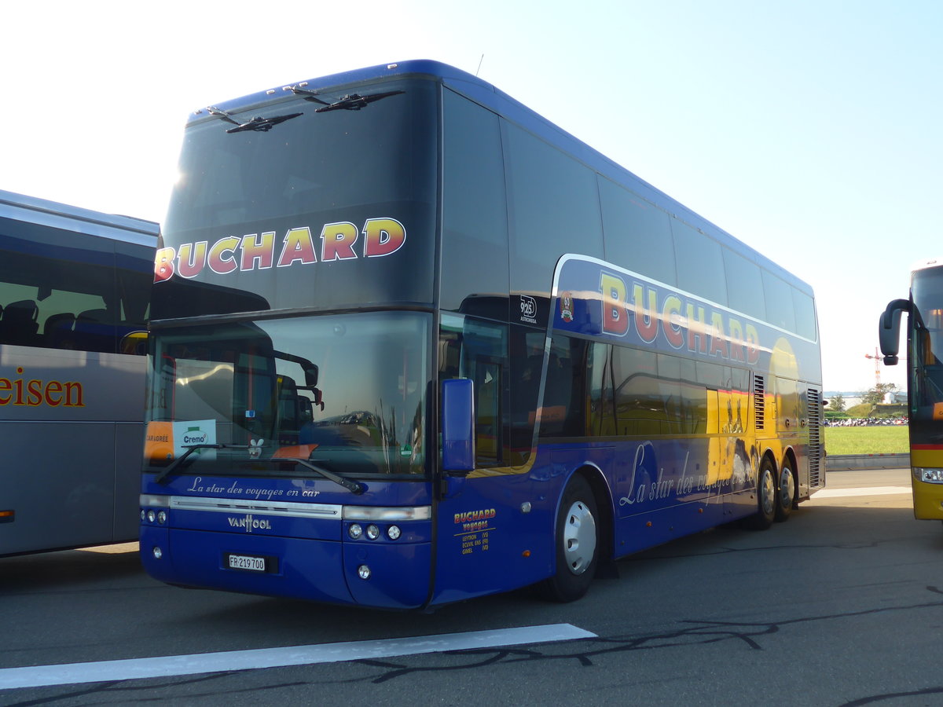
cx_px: 472
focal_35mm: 36
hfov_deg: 51.4
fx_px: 981
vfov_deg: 39.7
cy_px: 354
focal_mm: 7.5
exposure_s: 1/500
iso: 80
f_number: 2.8
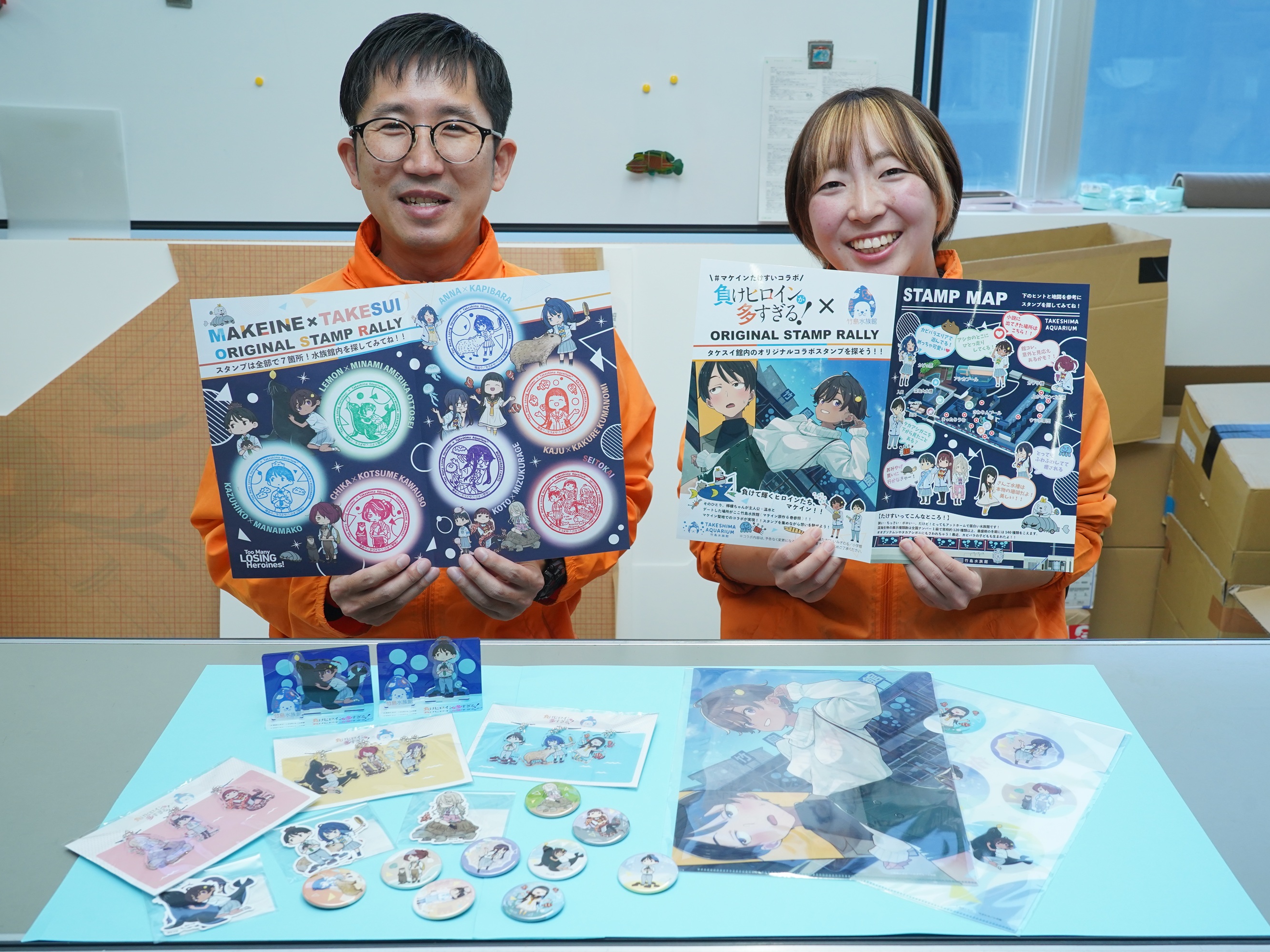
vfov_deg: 39.7
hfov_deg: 51.3
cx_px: 672
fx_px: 1321
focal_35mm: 36
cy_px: 477
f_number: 8
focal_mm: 33
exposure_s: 1/125
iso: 1000
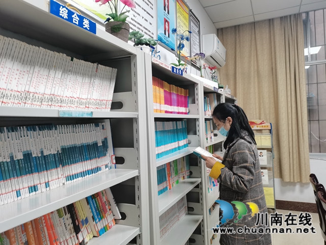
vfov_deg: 53.1
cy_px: 122
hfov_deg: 67.3
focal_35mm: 26
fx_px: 245
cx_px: 163
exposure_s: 1/50
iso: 320
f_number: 1.8
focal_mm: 5.58
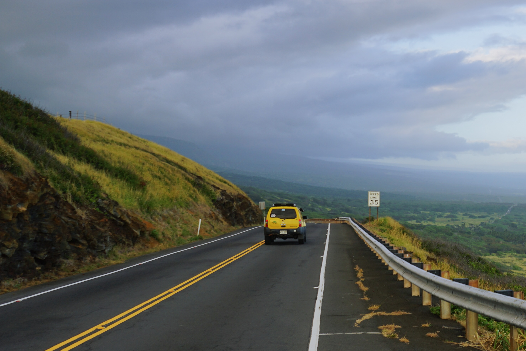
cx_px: 469
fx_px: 789
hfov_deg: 34.9
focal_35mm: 54
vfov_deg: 25.1
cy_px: 190
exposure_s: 1/80
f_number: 7.1
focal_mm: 30
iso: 100
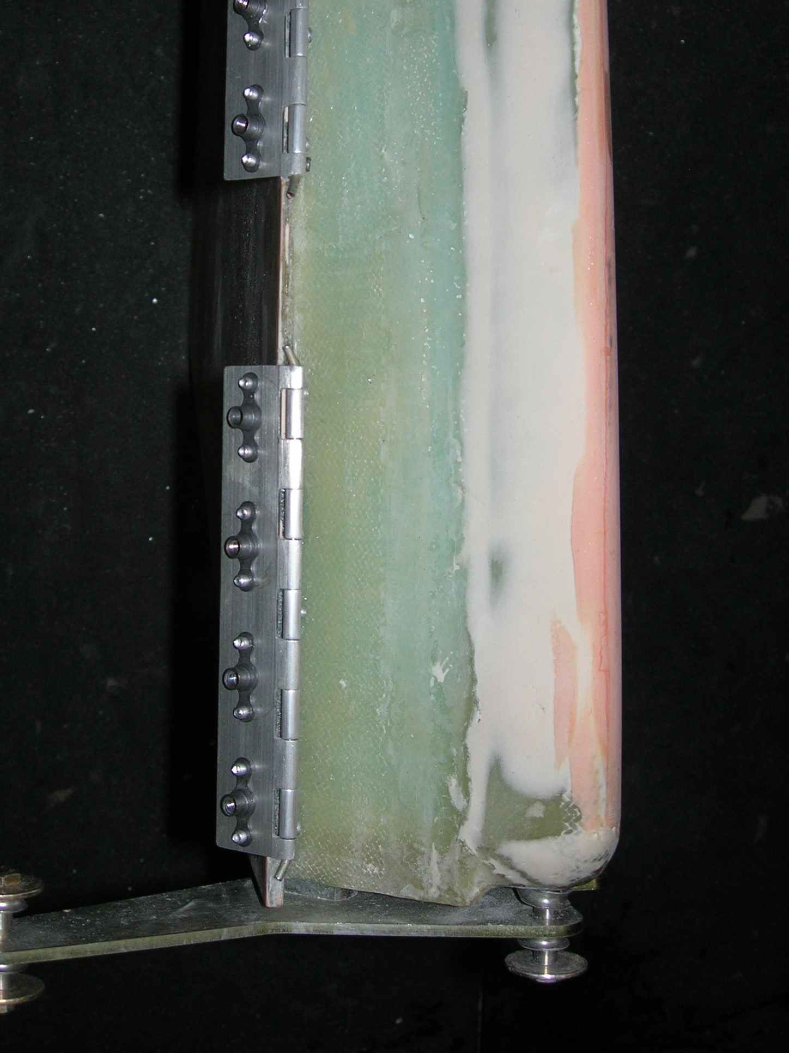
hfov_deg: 28.4
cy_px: 380
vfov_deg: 37.2
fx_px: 1550
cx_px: 268
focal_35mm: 51
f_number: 2.8
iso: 64
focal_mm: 7.8
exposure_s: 1/60.1
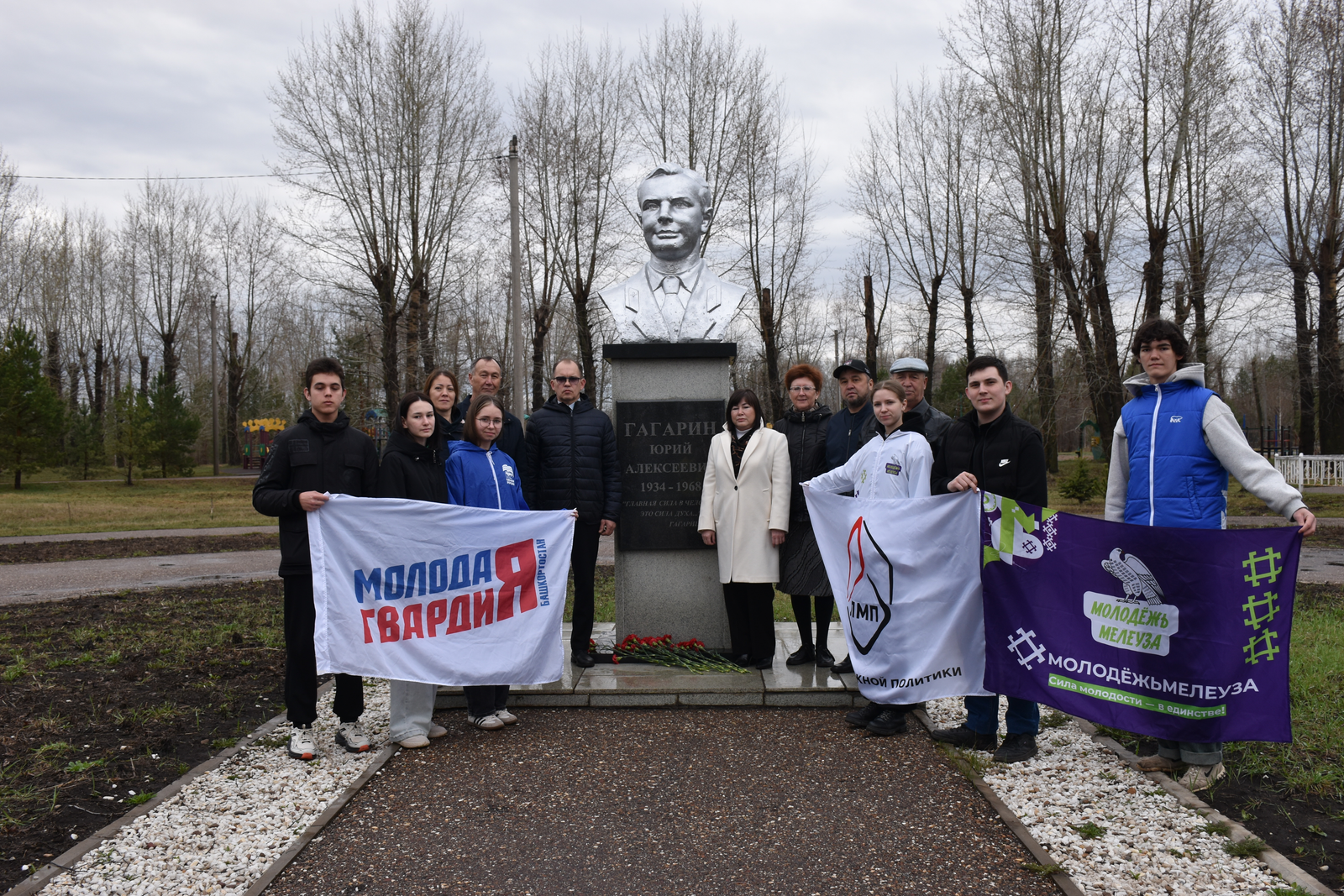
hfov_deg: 53.1
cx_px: 672
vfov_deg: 36.9
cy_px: 448
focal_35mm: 36
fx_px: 1344
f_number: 7.1
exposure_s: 1/250
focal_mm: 24
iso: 200
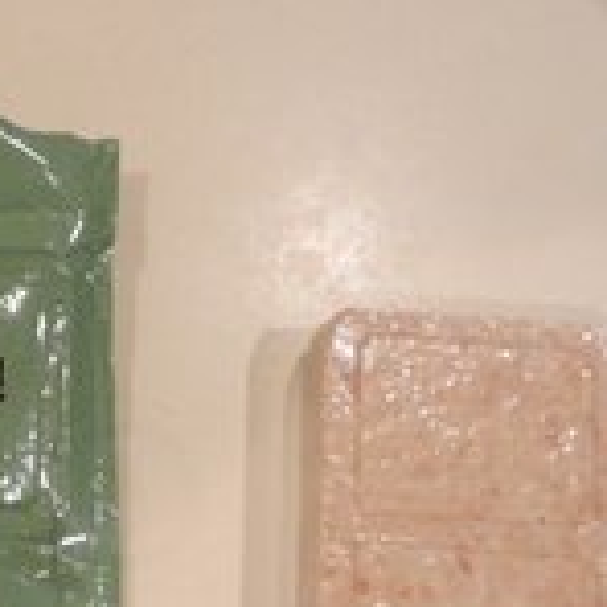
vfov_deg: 21.4
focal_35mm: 79
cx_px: -144
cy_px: 545
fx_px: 1567
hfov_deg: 20.4
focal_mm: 5.9
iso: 640
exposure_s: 1/30
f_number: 3.8
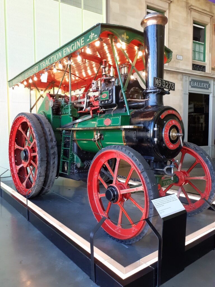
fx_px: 224
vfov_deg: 65.3
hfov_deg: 51.4
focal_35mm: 27
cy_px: 144
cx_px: 108
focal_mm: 3.6
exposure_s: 1/50
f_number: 1.9
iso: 160
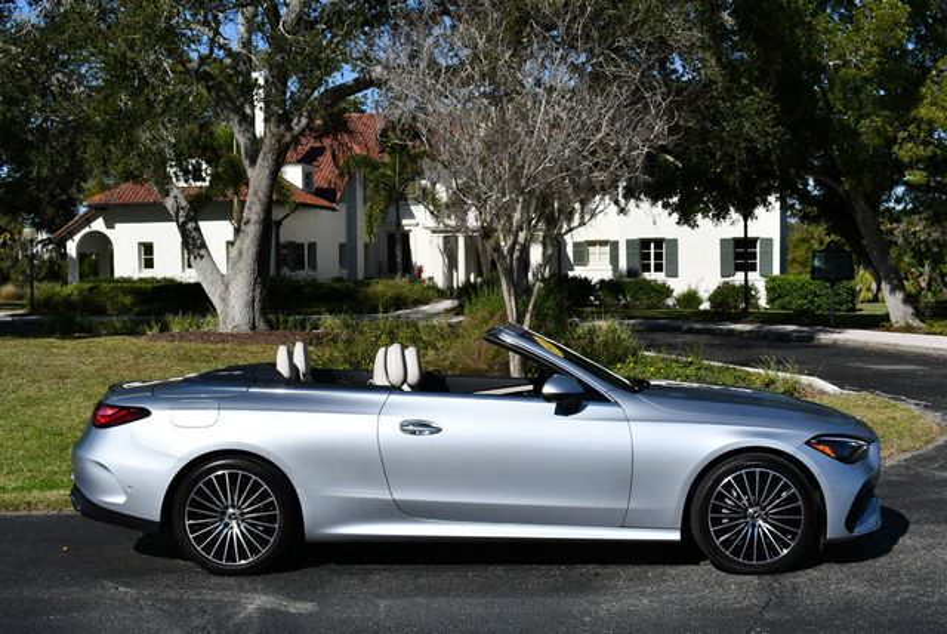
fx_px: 1316
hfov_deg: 39.6
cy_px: 317
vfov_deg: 27.0
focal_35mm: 50
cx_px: 474
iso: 100
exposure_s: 1/400
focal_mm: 25
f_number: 10
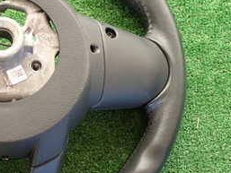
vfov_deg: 21.0
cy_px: 77
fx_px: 467
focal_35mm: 70
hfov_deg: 26.3
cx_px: 0
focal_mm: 5.4
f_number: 2.3
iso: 100
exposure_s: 1/80
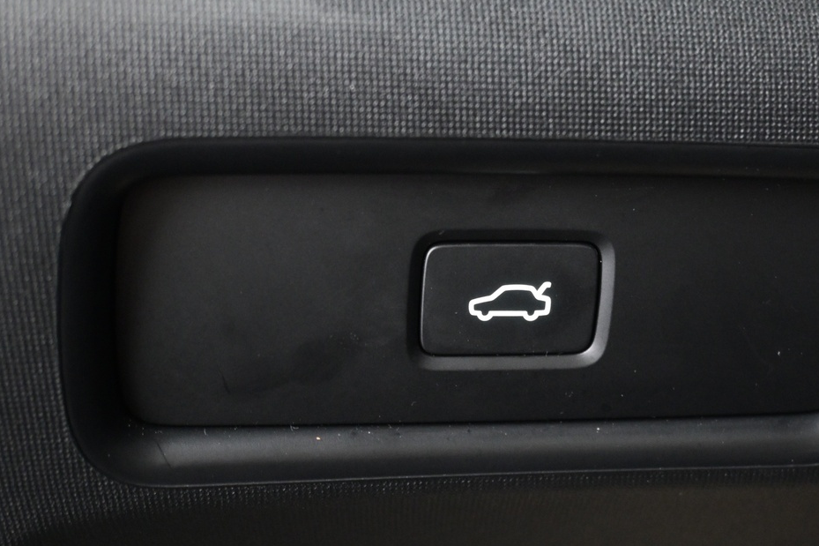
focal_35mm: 69
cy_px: 275
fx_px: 1576
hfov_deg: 29.0
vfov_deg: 19.6
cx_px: 529
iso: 1600
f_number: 4.5
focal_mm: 26.5
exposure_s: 1/3
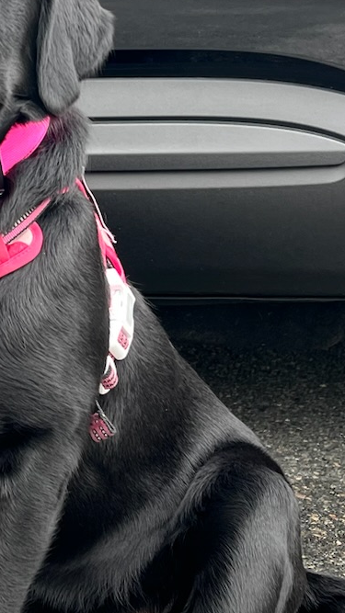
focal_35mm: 87
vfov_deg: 24.5
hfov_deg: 13.5
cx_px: -75
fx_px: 1415
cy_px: 281
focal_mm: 5.7
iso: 40
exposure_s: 1/121
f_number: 1.5
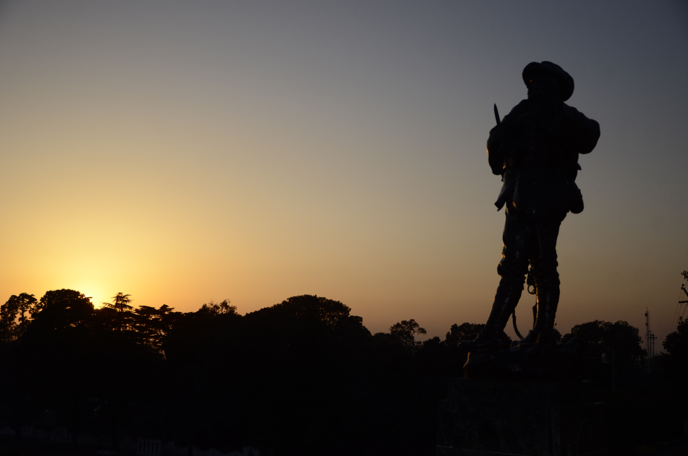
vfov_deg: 26.4
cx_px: 344
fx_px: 973
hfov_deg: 39.0
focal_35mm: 51
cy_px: 228
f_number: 4.2
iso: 500
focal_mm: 34
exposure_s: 1/5000
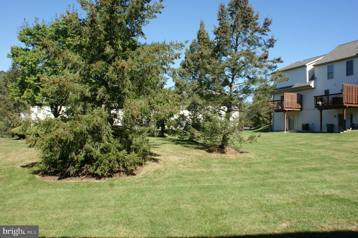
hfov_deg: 67.4
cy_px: 119
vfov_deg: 47.8
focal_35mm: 27
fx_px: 268
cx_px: 179
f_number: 10
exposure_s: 1/100
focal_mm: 18
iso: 100
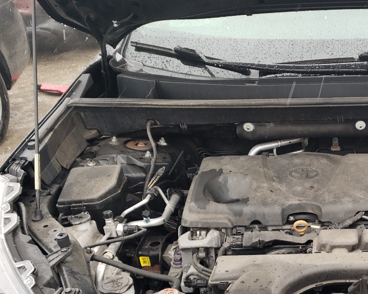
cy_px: 209
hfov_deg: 33.2
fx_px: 577
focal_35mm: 53
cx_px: 344
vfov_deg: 28.3
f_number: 1.5
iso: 51
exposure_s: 1/60.2
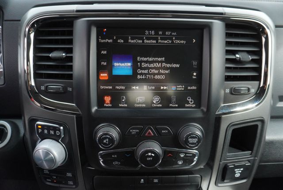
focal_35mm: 24
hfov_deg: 73.7
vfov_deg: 53.2
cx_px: 142
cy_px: 95
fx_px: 189
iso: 800
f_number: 4
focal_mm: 16
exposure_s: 1/800
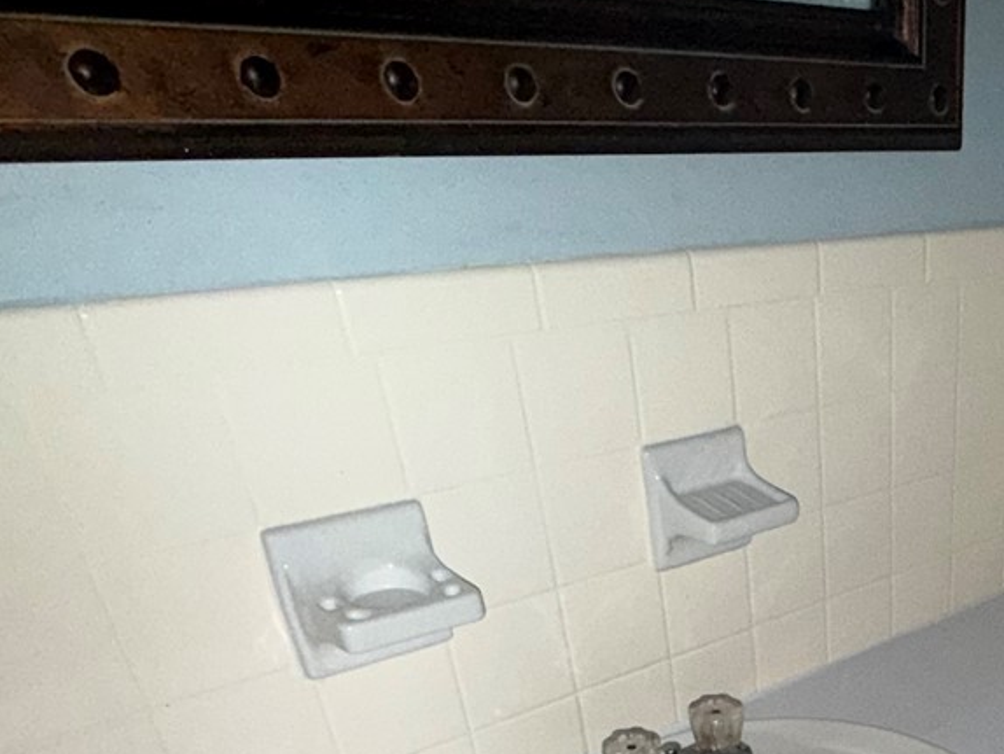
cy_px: 833
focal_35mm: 39
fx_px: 1132
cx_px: 1049
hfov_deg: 40.5
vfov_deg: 32.4
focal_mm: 2.22
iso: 125
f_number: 2.2
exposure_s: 1/60
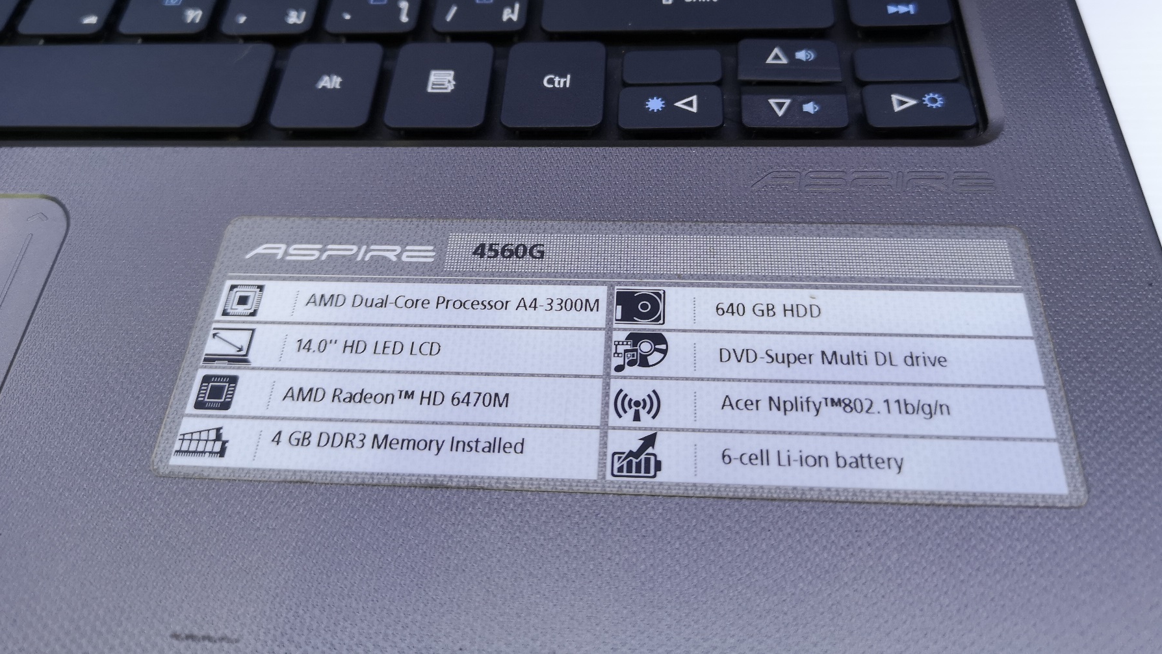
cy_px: 215
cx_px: 580
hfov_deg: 64.3
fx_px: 924
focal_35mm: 30
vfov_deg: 38.5
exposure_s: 1/50
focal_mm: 3.95
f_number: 1.8
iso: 160
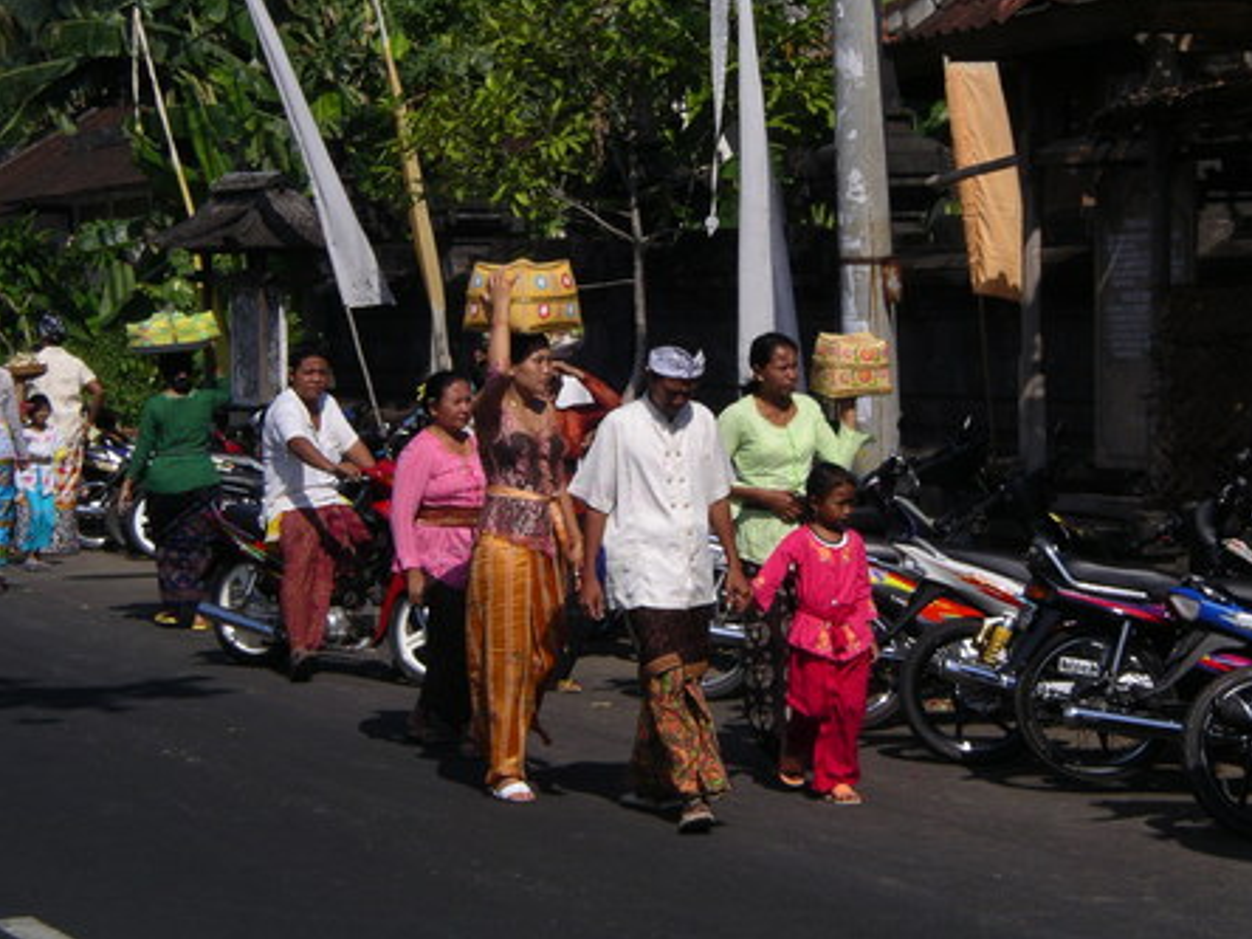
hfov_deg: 18.7
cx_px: 629
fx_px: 3798
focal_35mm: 105
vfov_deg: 14.1
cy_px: 468
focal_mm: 16
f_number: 9.6
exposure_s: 1/200
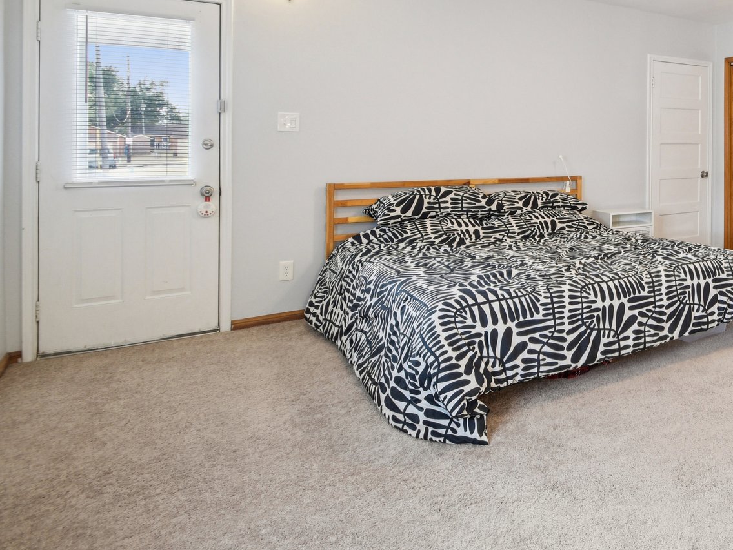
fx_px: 551
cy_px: 131
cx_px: 650
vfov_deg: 50.6
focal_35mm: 26
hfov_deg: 58.3
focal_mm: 10
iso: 400
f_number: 8
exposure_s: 1/6
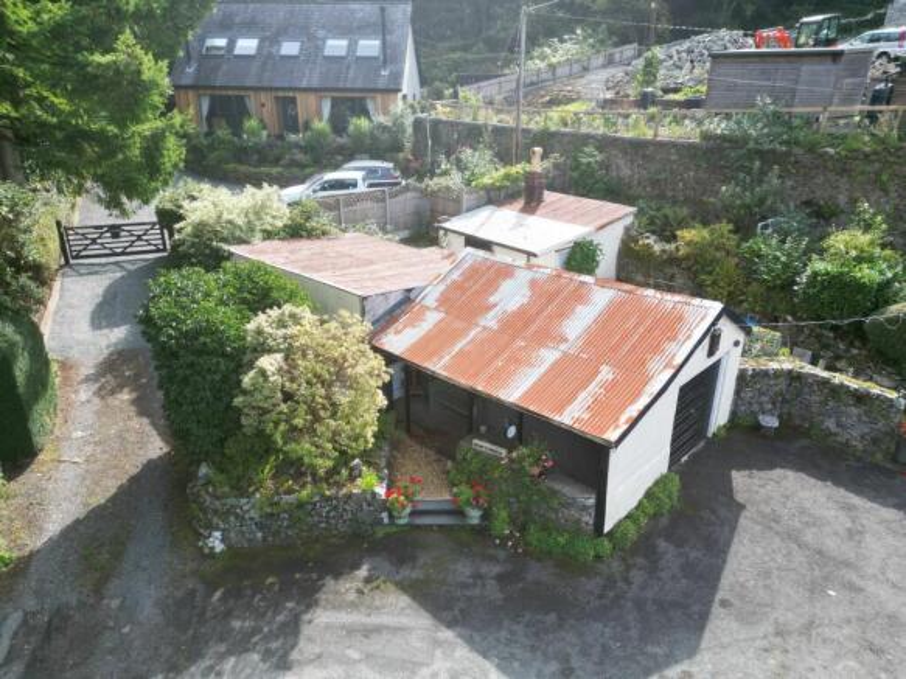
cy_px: 340
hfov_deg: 71.6
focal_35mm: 24
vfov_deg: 56.8
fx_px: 628
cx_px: 453
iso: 150
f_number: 1.7
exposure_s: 1/725
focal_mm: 6.72
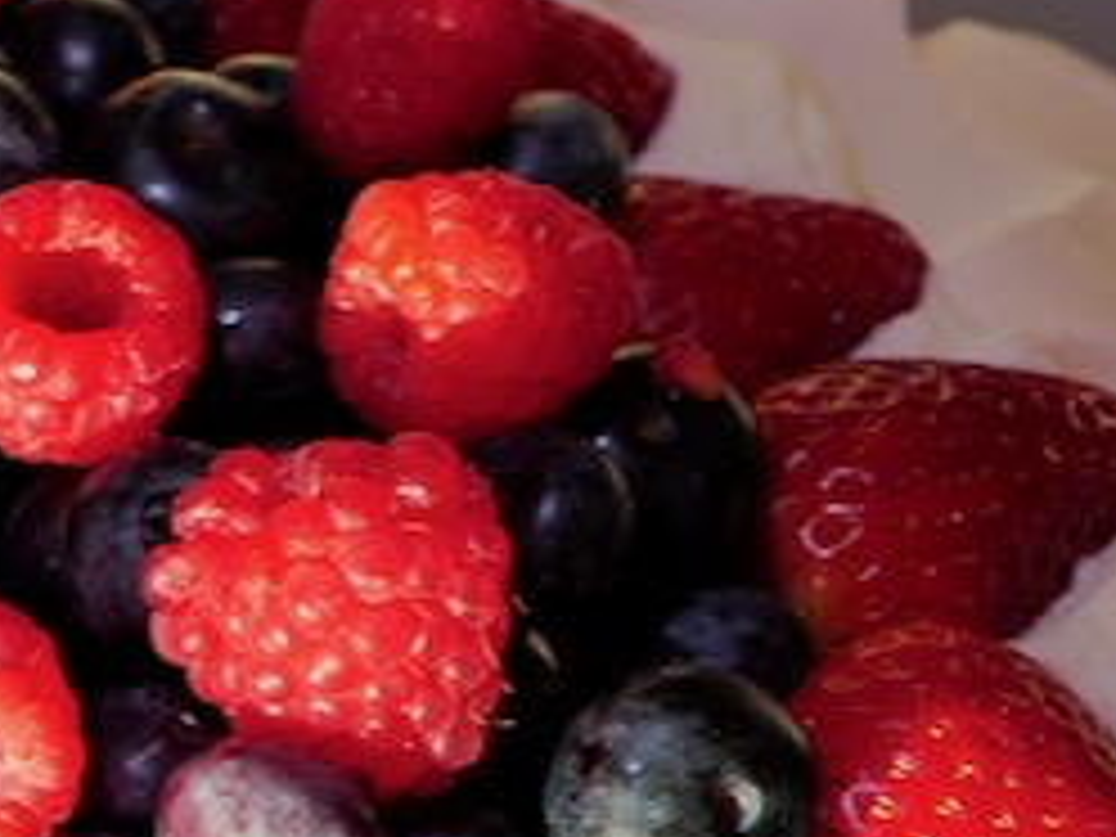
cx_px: 36
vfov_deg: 10.5
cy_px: 950
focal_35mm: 139
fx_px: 4481
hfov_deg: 14.0
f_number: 5.6
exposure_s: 1/50
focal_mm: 28
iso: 125
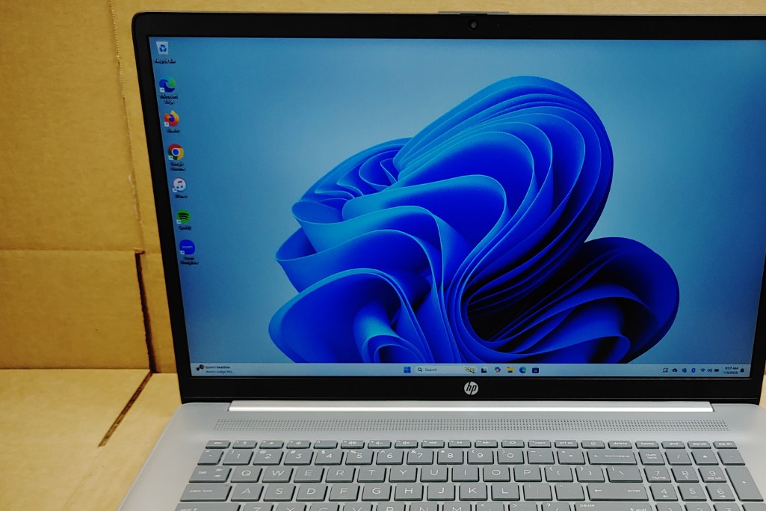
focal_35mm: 38
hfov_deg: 50.2
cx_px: 479
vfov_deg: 34.3
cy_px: 381
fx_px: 808
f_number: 1.8
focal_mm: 4.36
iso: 50
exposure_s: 1/134
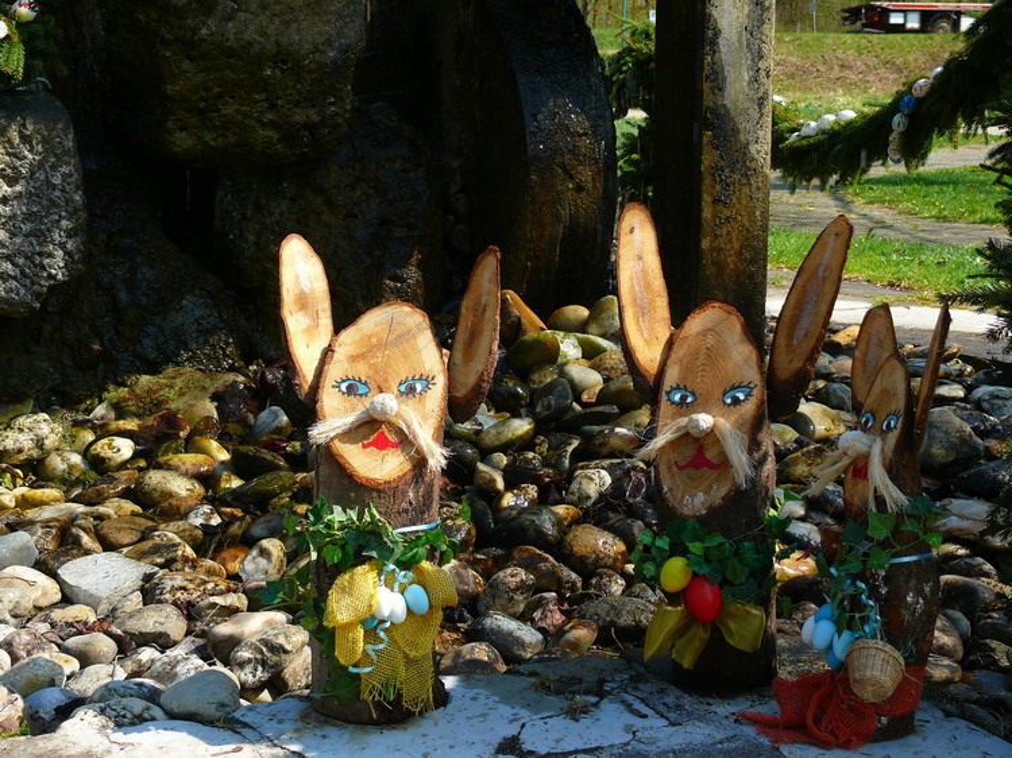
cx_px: 506
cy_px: 379
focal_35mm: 59
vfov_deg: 24.8
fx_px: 1724
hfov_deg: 32.7
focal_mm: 12.6
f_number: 4
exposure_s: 1/160
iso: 100
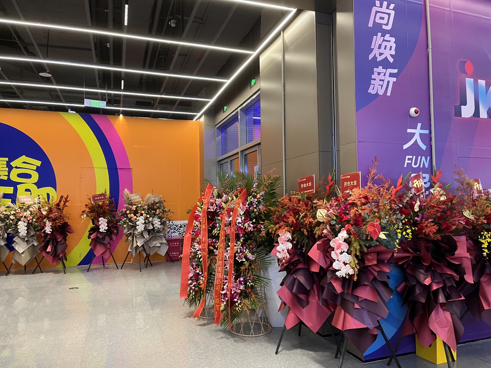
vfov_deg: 53.1
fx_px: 369
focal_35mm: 26
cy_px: 184
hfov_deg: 67.3
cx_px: 246
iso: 160
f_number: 1.6
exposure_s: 1/50
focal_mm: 5.1
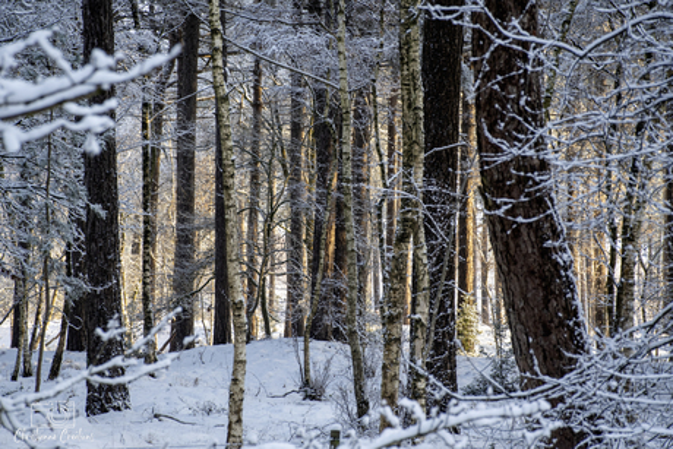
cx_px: 336
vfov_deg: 12.2
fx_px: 2094
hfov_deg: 18.3
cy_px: 224
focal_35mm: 112
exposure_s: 1/125
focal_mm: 75
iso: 560
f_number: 8
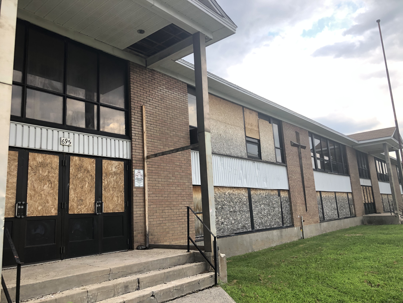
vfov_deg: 49.7
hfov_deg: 63.4
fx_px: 326
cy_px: 152
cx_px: 202
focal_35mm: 28
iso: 32
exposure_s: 1/120
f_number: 1.8
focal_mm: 3.99
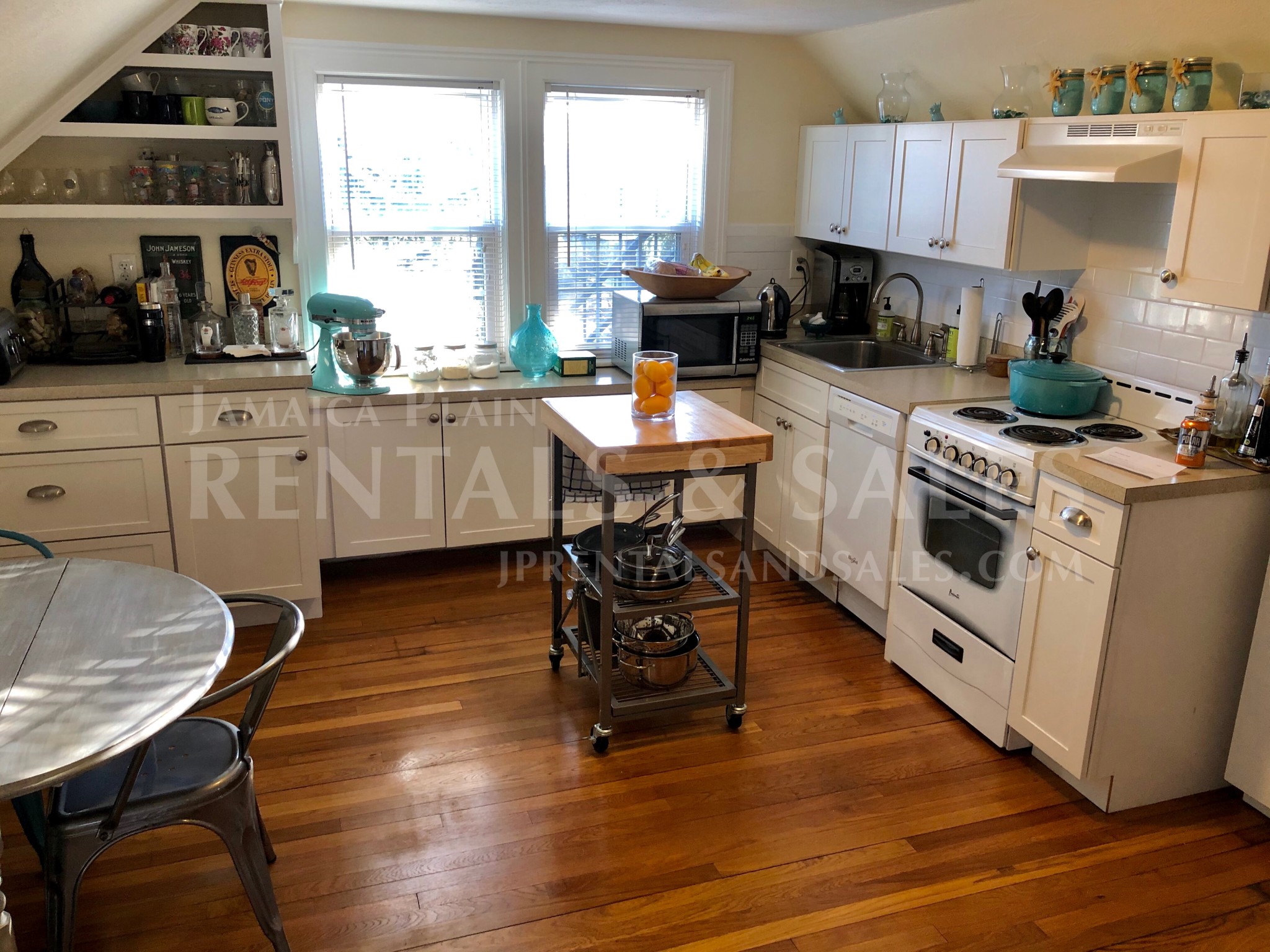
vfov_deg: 49.7
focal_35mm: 28
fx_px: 1027
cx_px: 635
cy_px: 476
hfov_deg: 63.4
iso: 40
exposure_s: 1/24
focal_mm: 4
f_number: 1.8
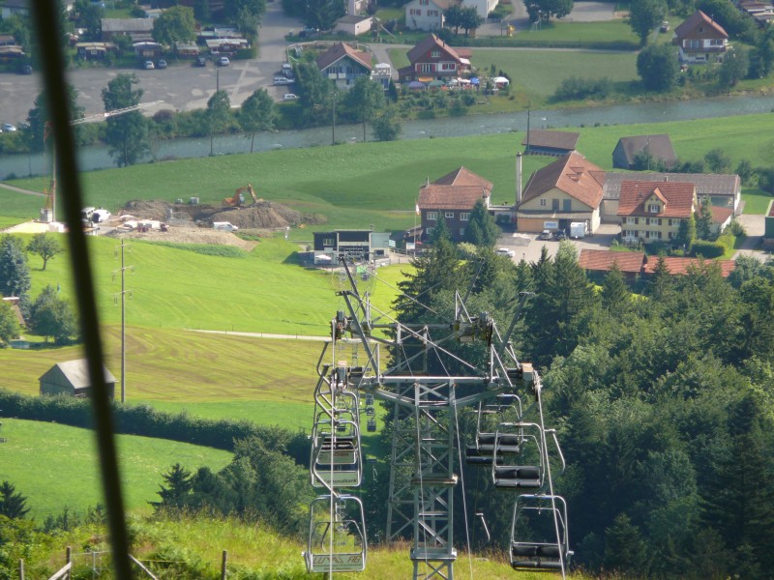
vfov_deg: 3.5
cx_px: 387
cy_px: 290
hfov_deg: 4.7
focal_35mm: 420
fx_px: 9391
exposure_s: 1/250
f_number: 5.6
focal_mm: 88.8
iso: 100
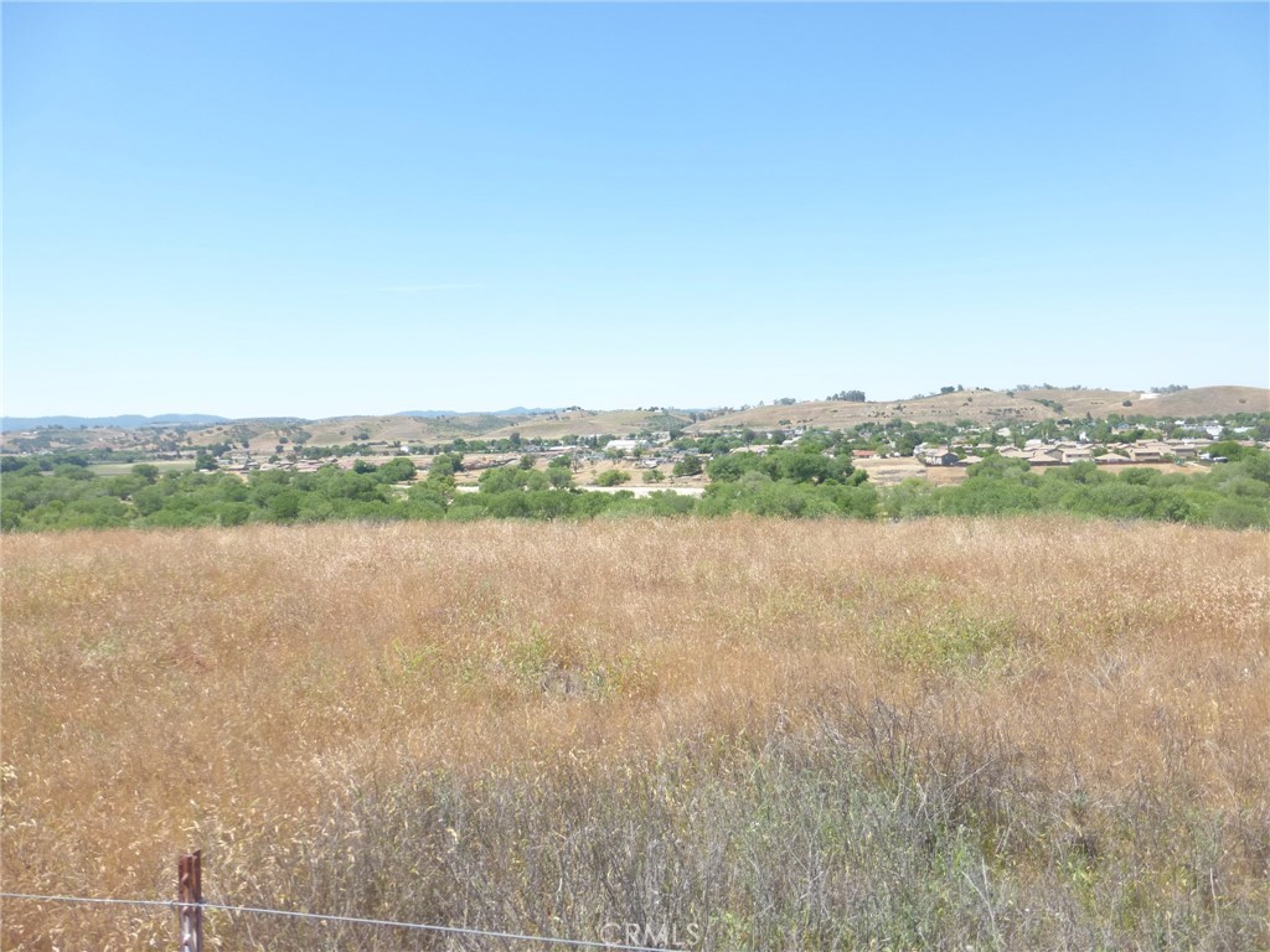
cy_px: 476
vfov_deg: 56.8
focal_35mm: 24
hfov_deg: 71.6
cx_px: 635
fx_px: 881
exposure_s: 1/500
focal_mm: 4.3
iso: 100
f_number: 4
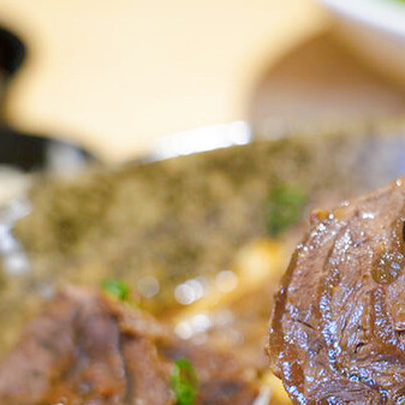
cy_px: 326
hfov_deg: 16.1
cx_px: 361
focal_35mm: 107
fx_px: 1416
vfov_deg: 16.2
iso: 400
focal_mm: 50
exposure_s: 1/50
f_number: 4
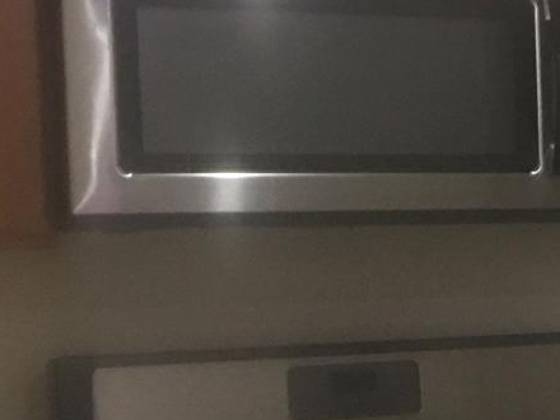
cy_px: 356
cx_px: 1173
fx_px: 2184
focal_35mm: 135
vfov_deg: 10.9
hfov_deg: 12.6
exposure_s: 1/15
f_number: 2.2
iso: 64
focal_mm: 4.15
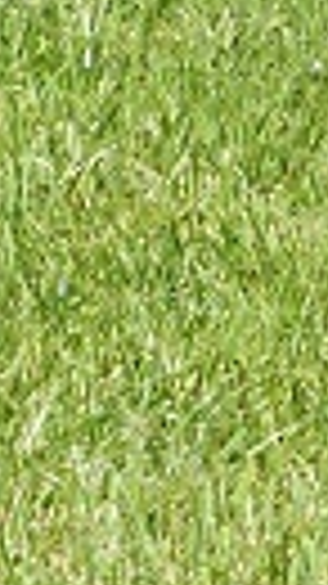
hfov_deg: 0.3
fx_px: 61401
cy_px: 864
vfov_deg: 0.5
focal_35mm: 3966
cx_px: -822
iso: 80
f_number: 5.1
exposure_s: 1/160
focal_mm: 106.6
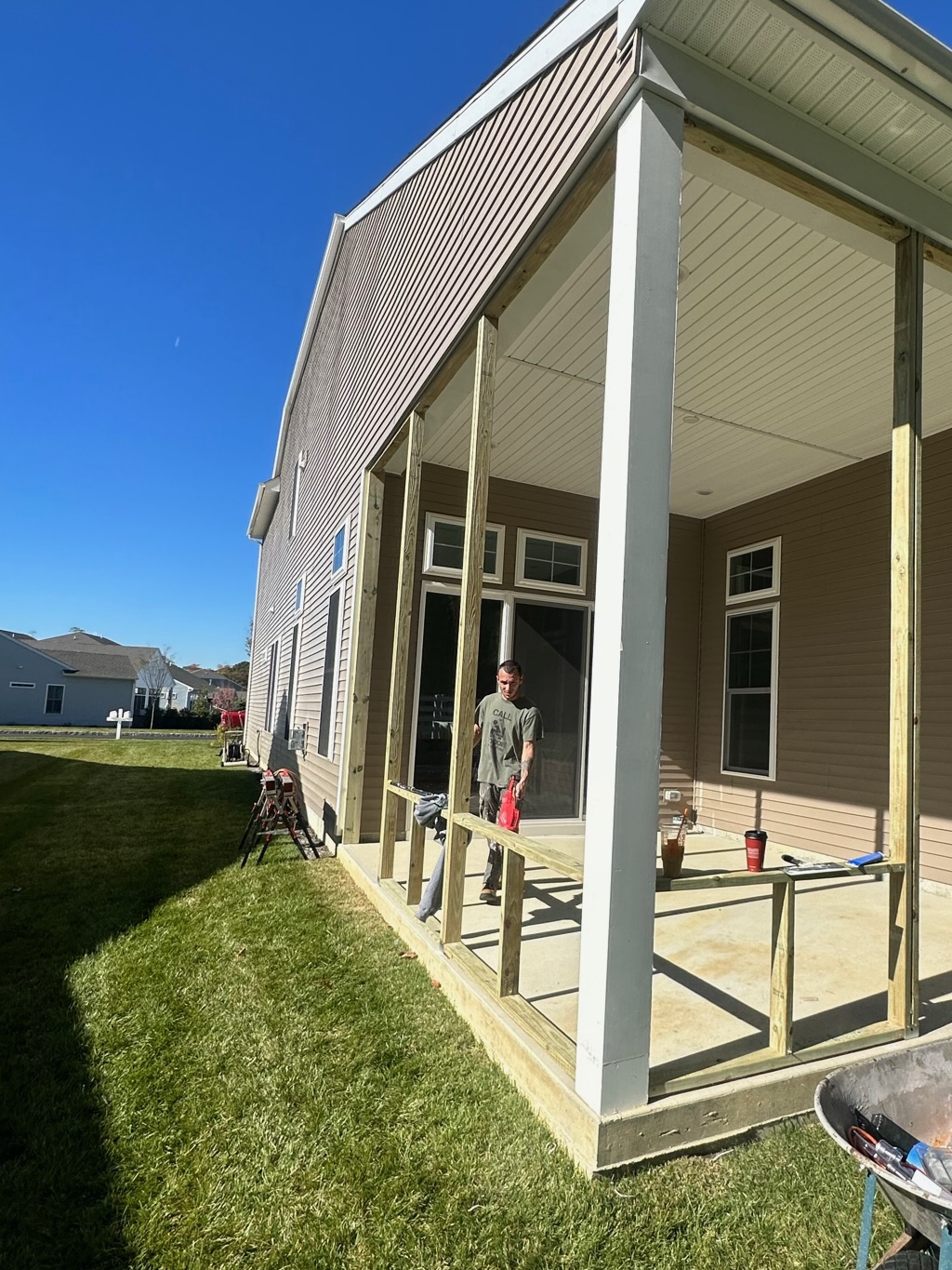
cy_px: 656
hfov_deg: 61.9
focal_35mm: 21
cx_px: 633
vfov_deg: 79.0
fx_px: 770
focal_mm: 2.22
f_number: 2.2
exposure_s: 1/2882
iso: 50
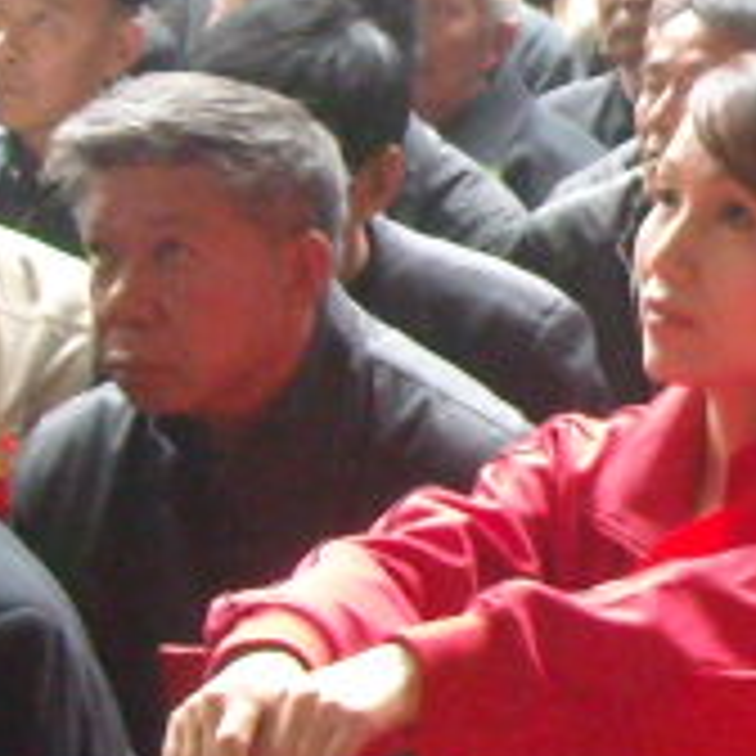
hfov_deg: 8.6
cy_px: 279
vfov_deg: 9.3
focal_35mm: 189
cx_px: 1629
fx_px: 4670
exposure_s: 1/44
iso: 400
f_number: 2.8
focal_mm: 5.7
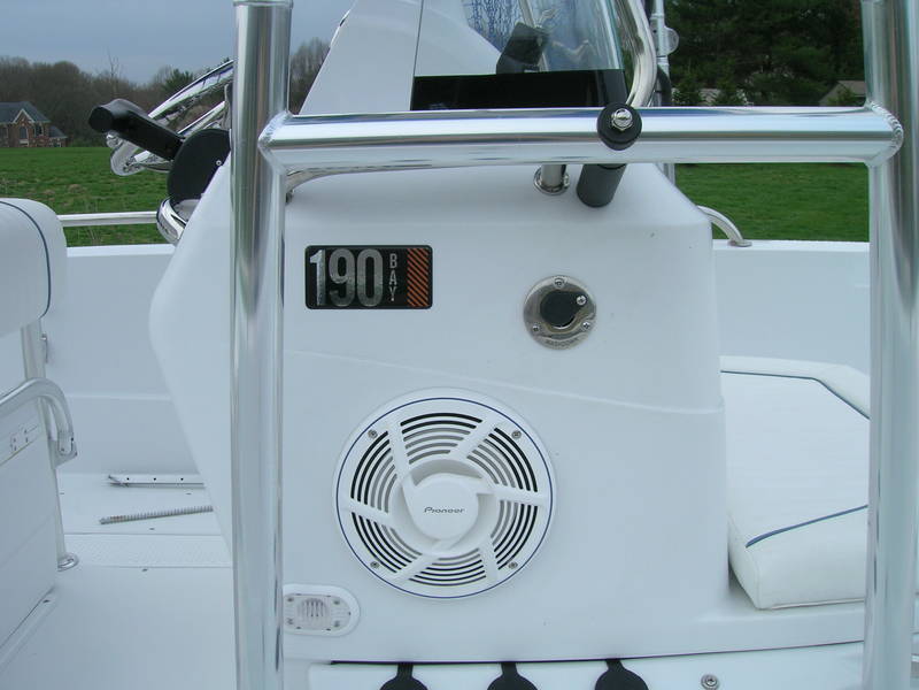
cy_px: 345
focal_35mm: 34
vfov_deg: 41.8
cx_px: 460
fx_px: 903
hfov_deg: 54.0
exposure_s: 1/194
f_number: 4.9
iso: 50
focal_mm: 5.7
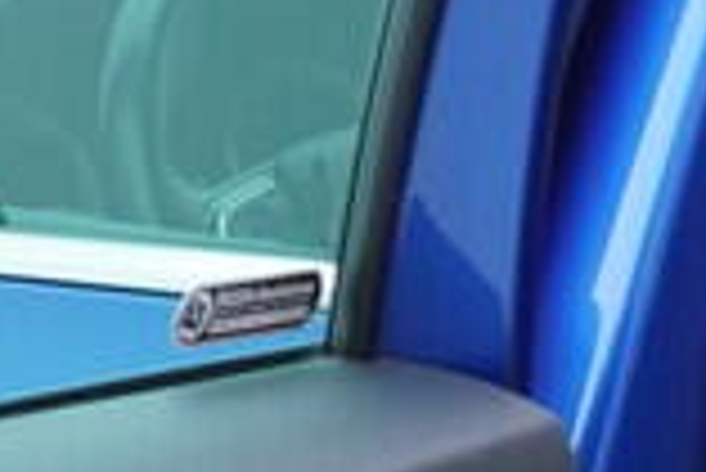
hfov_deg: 8.0
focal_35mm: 235
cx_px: 1785
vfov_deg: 5.8
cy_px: 802
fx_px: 4613
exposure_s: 1/40
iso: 200
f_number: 2.8
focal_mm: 24
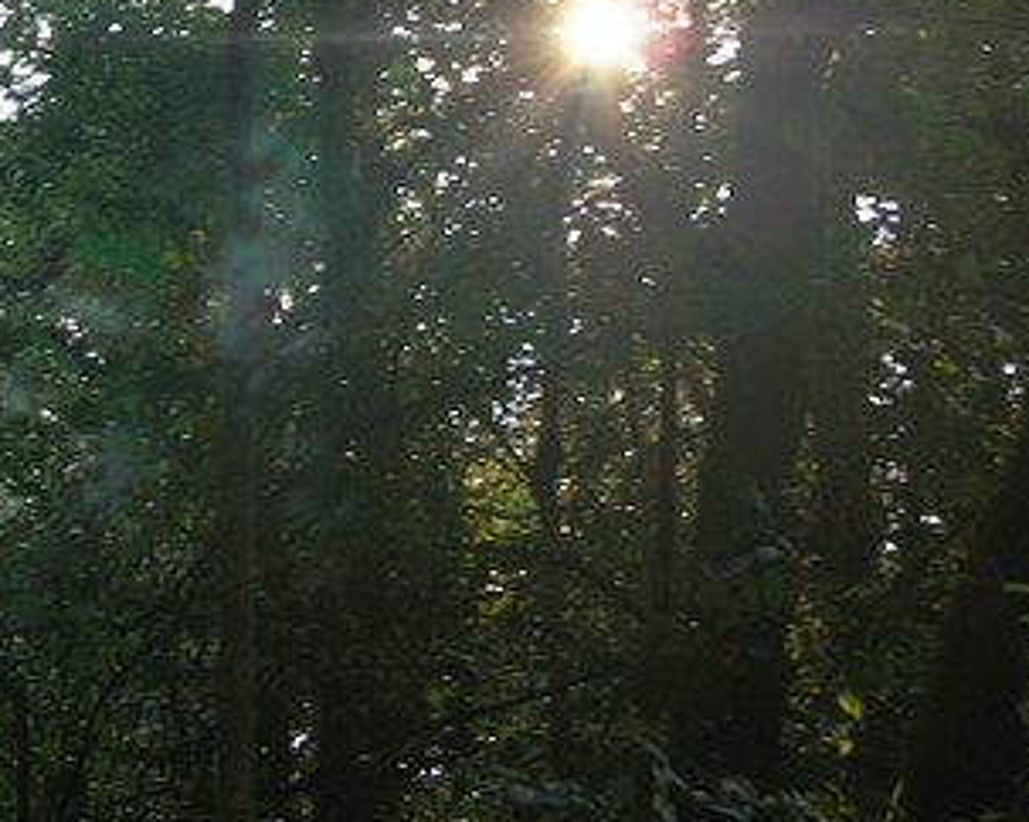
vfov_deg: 11.8
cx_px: 102
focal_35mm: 130
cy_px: 104
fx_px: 3964
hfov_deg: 14.6
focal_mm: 35
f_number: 5.6
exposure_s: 1/60
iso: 100
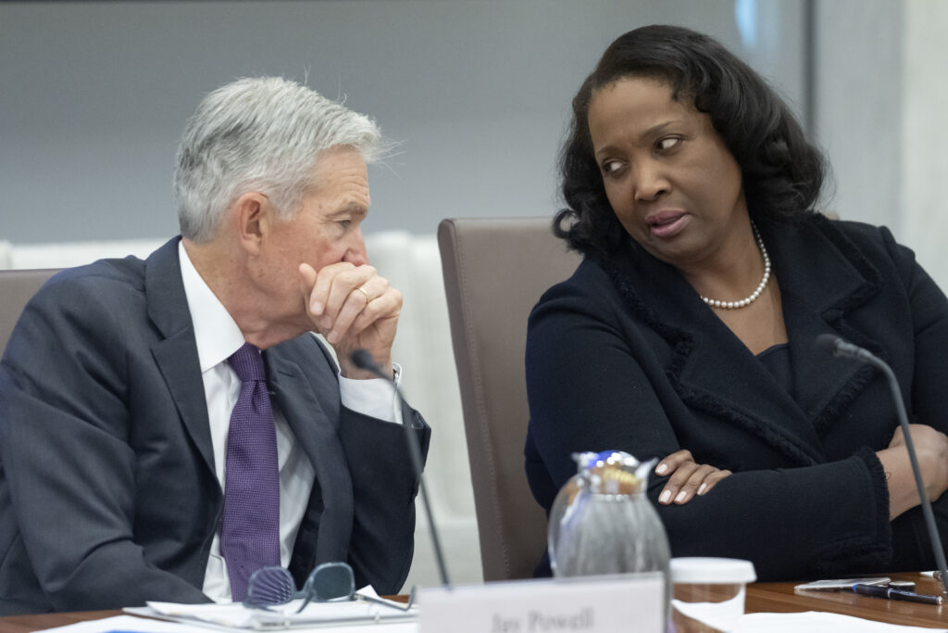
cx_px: 474
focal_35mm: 300
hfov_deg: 6.9
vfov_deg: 4.6
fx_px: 7901
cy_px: 316
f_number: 2.8
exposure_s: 1/500
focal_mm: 200
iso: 5000
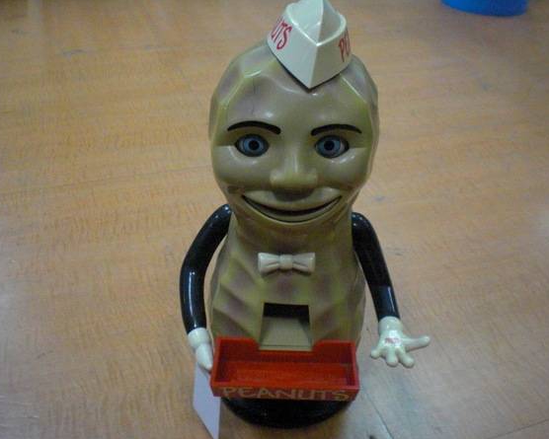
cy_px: 221
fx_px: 650
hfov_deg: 45.8
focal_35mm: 40
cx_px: 288
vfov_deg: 37.3
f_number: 3.1
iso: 800
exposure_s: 1/125
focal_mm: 6.3
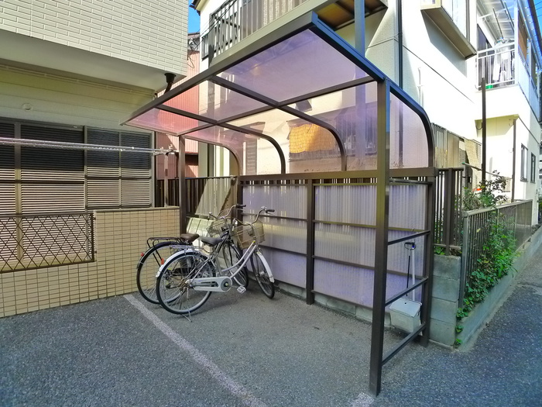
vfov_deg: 56.8
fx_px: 376
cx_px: 271
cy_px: 204
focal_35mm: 24
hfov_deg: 71.6
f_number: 2.8
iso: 400
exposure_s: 1/500
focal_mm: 5.1
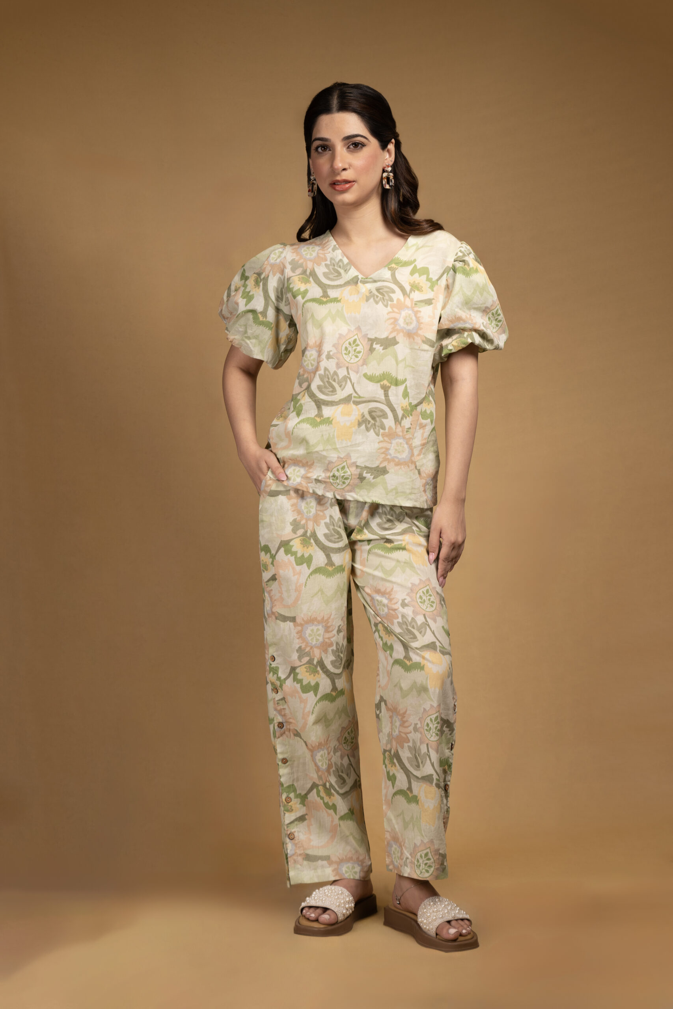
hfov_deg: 19.5
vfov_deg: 28.8
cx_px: 336
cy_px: 504
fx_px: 1962
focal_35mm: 70
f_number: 4.5
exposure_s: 1/100
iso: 1000
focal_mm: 70
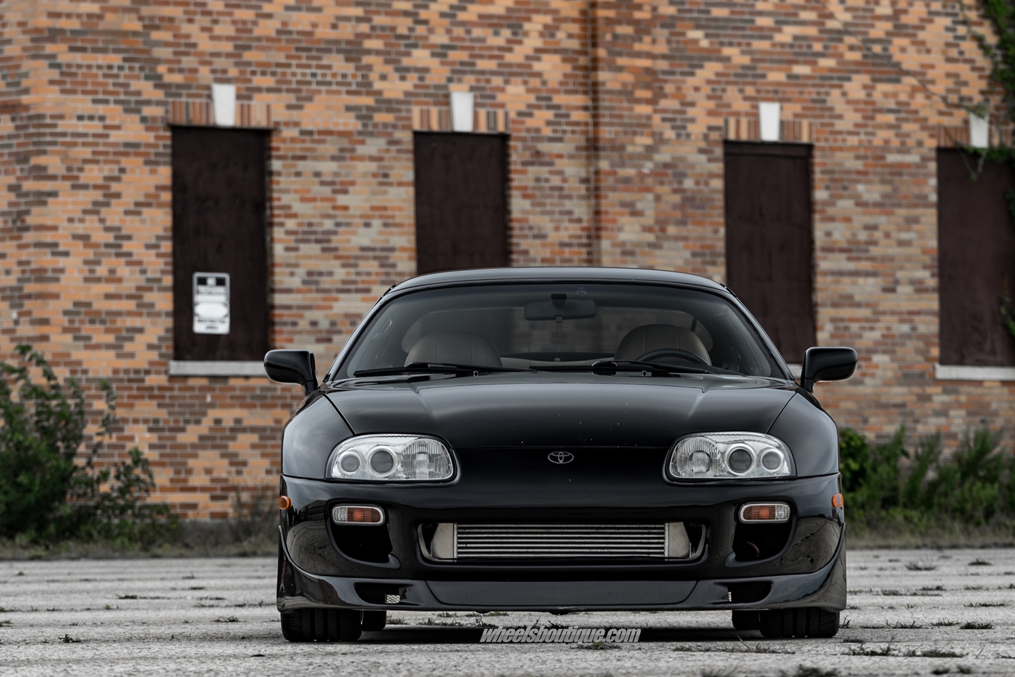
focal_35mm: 260
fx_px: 7331
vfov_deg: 5.3
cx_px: 548
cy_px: 416
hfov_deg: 7.9
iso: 100
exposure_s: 1/160
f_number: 6.3
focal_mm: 185
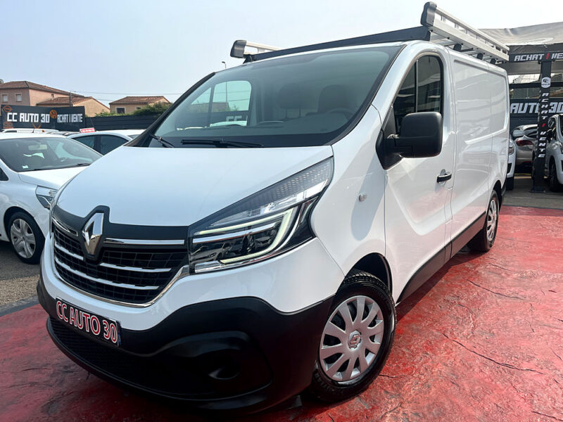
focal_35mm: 26
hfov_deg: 67.3
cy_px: 211
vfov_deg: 53.1
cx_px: 282
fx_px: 423
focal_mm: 5.1
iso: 50
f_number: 1.6
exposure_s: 1/3876
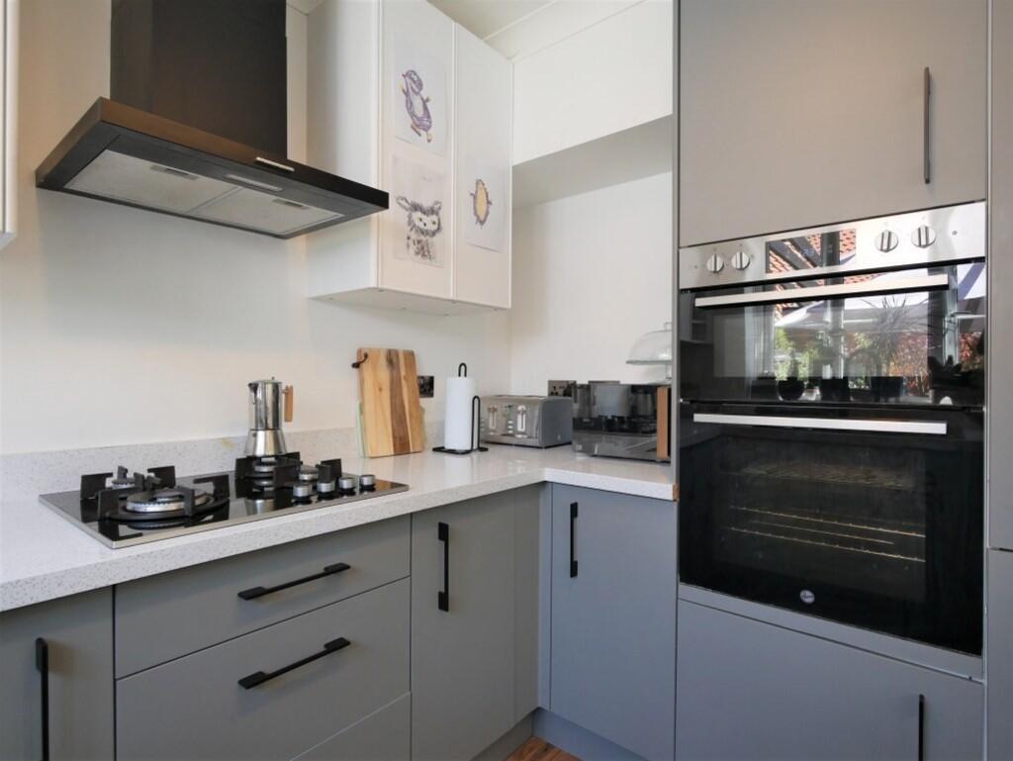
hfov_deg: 87.7
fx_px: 527
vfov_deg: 71.6
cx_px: 506
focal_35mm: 18
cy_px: 380
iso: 400
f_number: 4
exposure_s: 1/60
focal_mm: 9
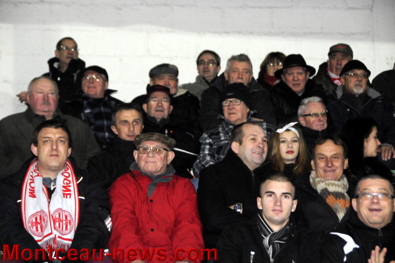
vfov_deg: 11.1
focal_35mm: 123
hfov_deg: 16.7
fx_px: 1348
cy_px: 132
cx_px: 198
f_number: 5
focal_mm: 82
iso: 3200
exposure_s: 1/250
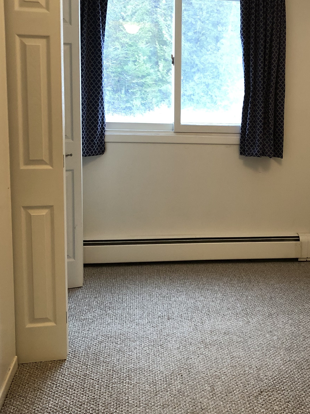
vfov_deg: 39.6
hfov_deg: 29.7
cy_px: 177
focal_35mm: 48
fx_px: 573
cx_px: 237
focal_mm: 4
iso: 50
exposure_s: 1/15
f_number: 1.8
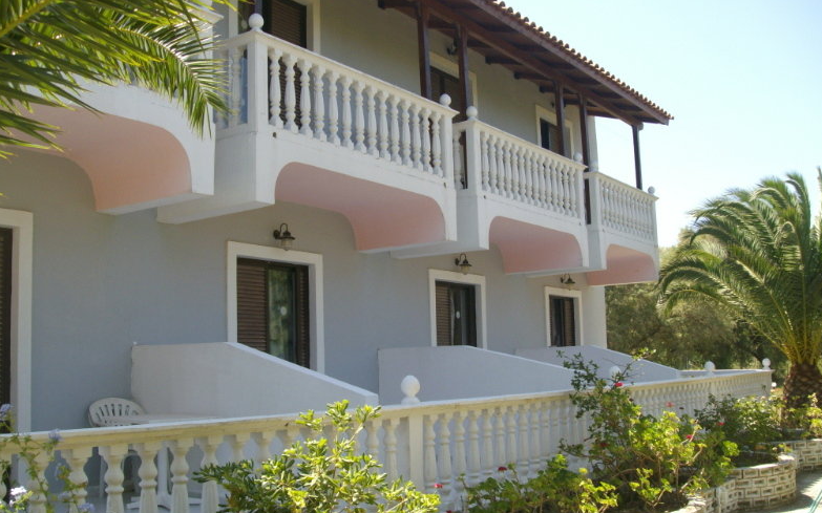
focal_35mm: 39
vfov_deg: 32.8
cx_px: 418
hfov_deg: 50.4
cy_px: 254
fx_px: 873
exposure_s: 1/640
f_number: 2.7
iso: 80
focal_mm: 6
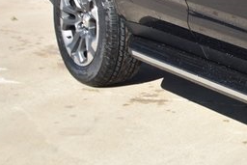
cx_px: 434
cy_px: -29
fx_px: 989
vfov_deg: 9.4
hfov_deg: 13.0
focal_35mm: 144
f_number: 4.5
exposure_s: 1/400
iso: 100
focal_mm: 24
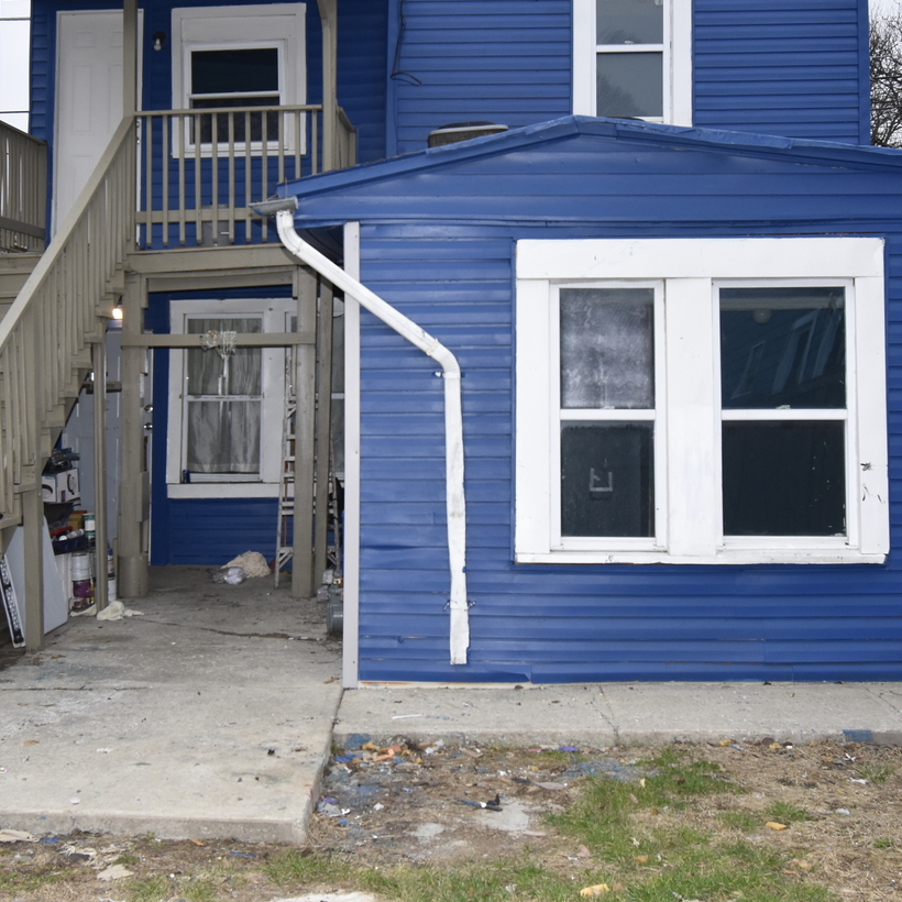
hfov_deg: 35.4
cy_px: 339
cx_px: 376
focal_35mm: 48
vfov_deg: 35.3
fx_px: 1410
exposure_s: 1/125
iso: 450
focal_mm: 19
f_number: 5.6
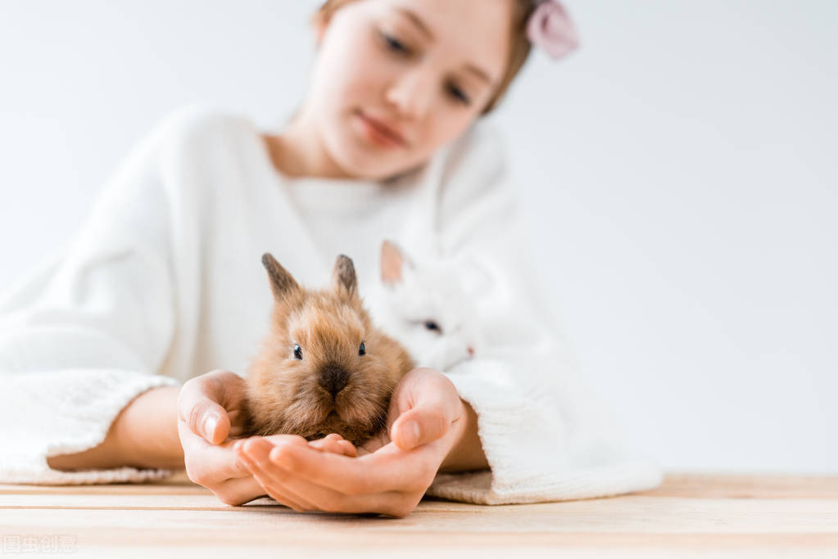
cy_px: 280
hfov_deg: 39.6
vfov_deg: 27.0
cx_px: 419
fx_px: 1164
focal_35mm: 50
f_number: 3.2
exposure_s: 1/160
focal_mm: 50
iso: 400
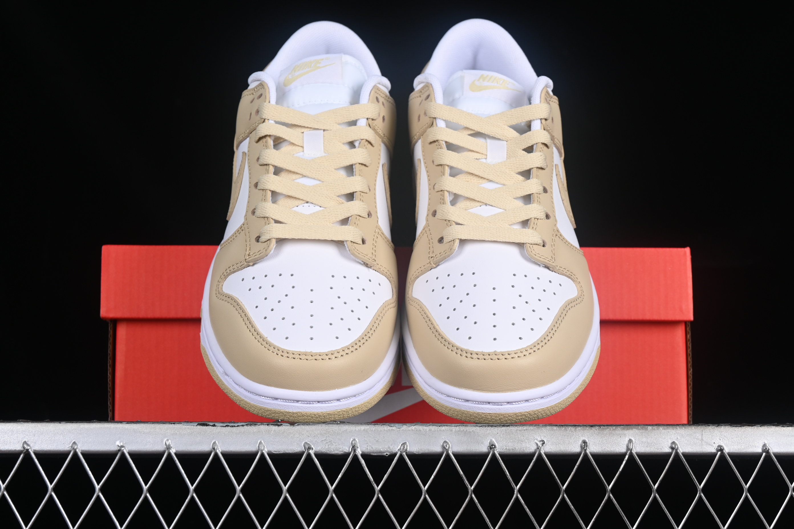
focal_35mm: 75
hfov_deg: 27.0
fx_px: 1654
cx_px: 397
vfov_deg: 18.2
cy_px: 264
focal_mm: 50
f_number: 8
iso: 160
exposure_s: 1/80
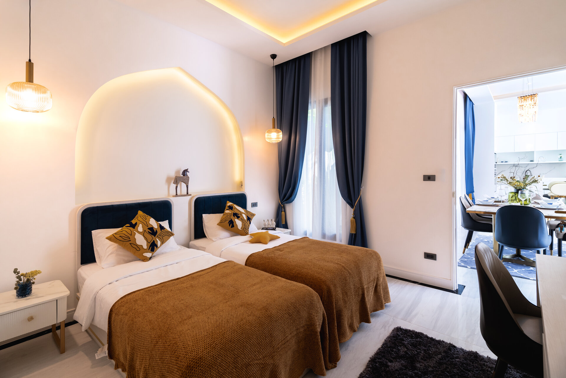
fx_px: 267
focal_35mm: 17
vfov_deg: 70.4
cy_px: 189
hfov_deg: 93.3
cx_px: 283
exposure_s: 1/80
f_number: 4.5
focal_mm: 17
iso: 800
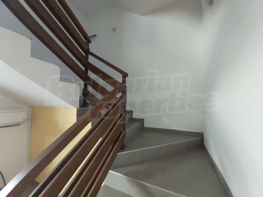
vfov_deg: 94.5
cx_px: 132
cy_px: 98
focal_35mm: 12
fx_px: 91
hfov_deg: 110.5
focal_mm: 1.42
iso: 200
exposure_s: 1/33
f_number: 2.2
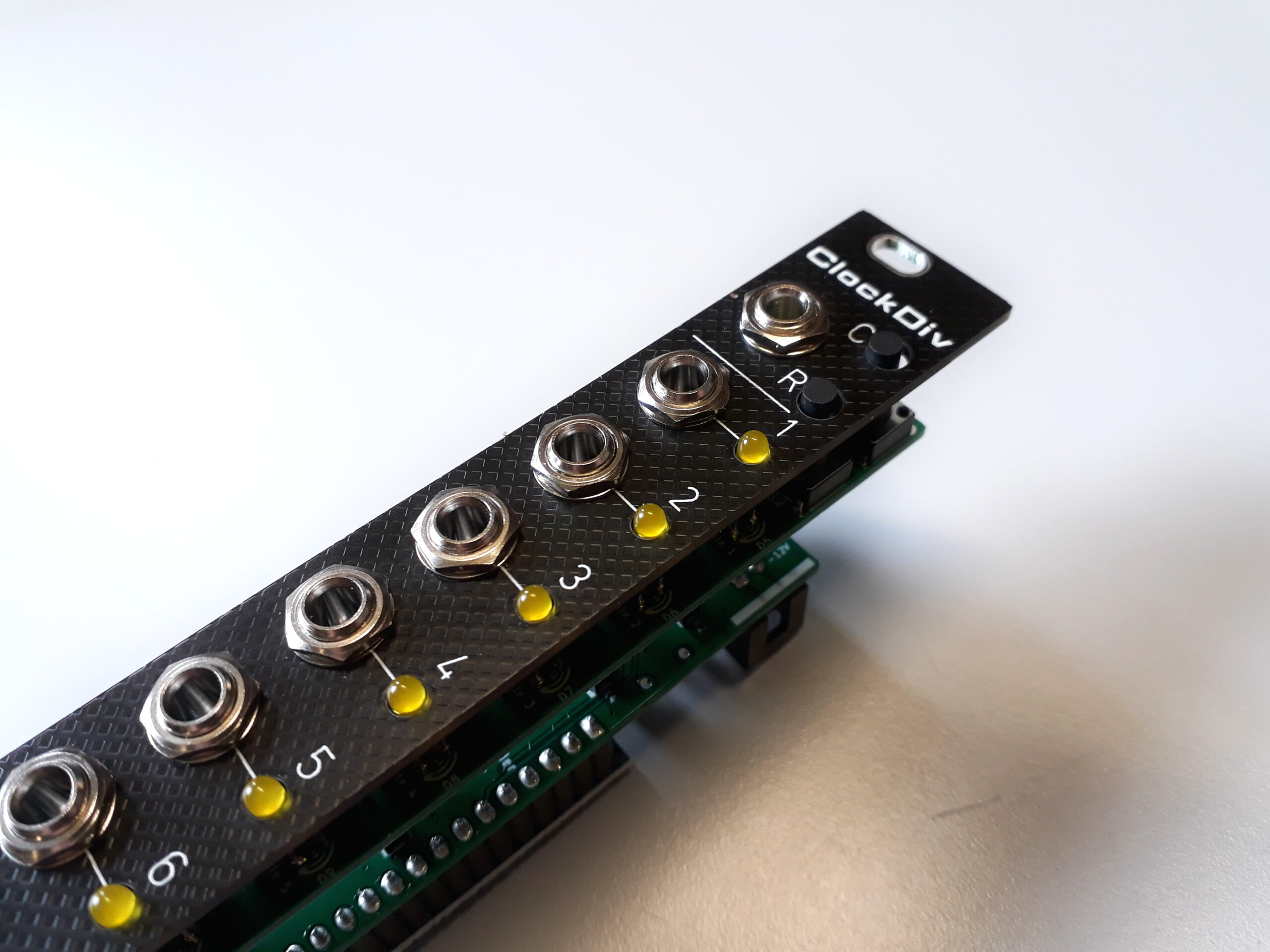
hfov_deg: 65.3
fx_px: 991
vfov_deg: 51.4
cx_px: 635
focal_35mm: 27
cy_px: 476
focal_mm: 3.6
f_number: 1.9
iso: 50
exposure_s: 1/33
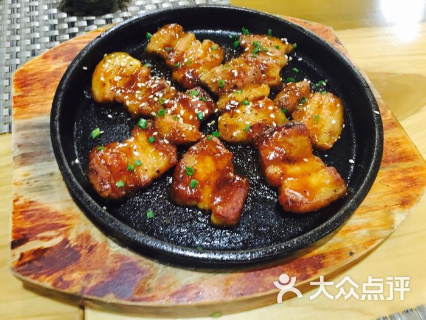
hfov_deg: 61.7
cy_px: 160
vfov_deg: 48.2
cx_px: 213
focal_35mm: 29
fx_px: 357
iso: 400
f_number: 2.2
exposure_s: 1/17
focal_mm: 4.15
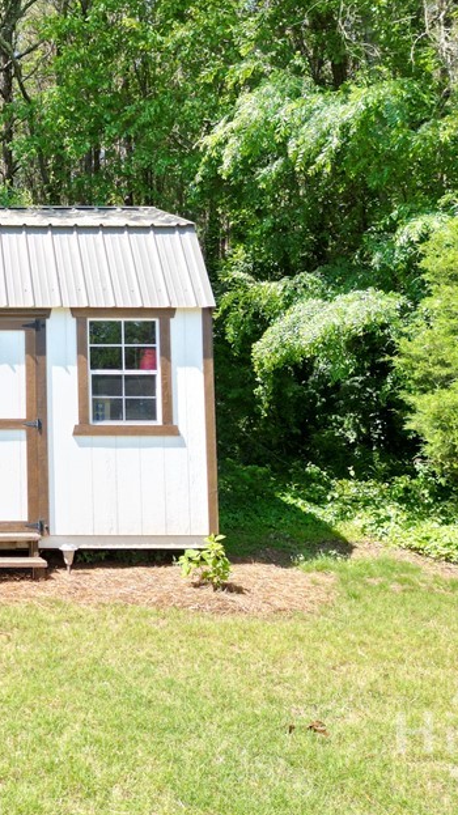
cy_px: 335
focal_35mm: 43
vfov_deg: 47.2
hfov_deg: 24.9
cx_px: -94
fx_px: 929
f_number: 1.7
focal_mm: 6.72
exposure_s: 1/1000
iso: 100
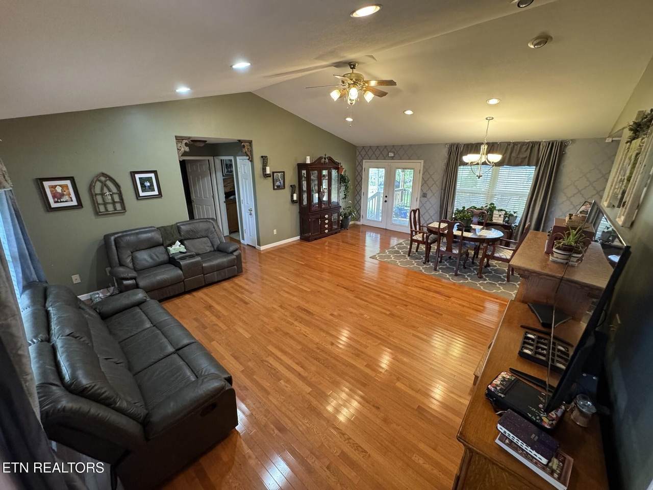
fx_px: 264
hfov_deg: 102.1
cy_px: 245
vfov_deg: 85.7
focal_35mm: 14
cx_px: 326
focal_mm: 2.22
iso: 320
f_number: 2.2
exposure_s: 1/60
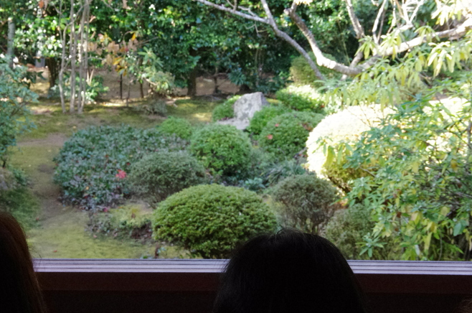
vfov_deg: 16.2
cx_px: 143
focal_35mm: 84
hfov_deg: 24.1
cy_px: 139
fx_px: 1099
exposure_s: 1/500
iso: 6400
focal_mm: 36
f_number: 10
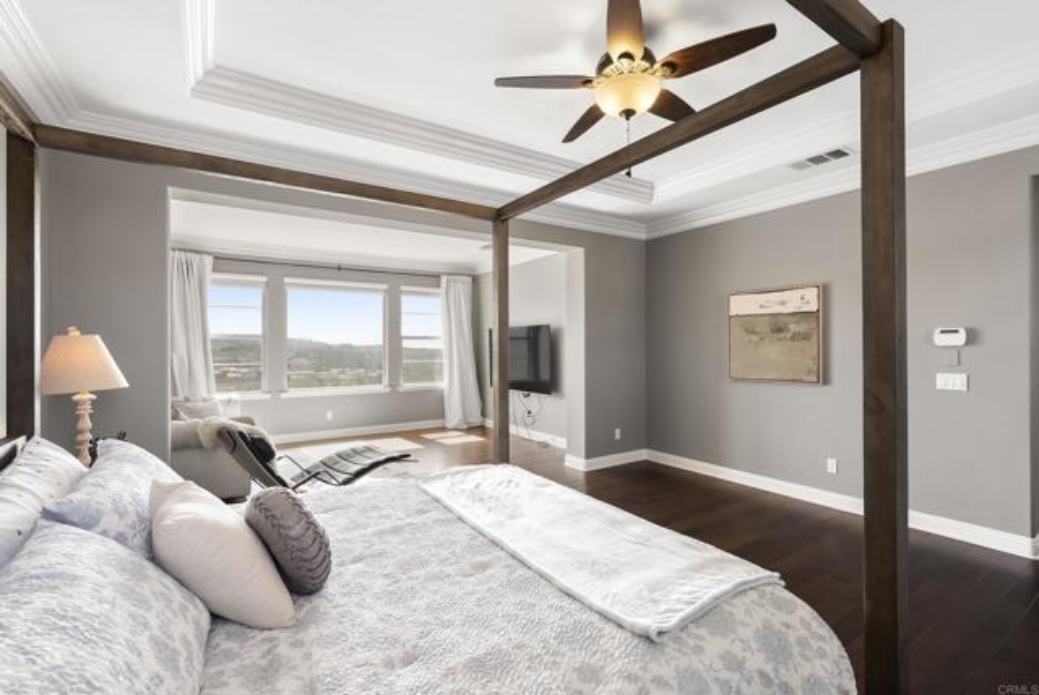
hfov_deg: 96.7
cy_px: 348
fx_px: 462
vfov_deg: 73.9
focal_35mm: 16
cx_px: 520
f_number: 8
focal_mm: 16
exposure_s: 1/6
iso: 500
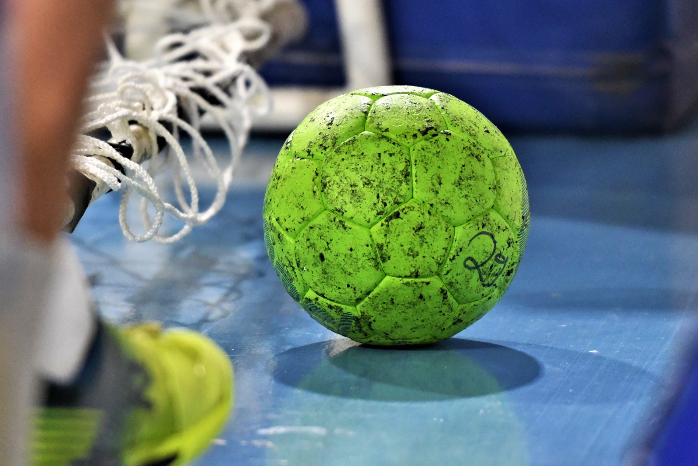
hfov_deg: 4.7
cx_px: 380
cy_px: 254
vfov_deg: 3.1
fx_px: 8534
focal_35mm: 440
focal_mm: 200
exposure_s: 1/800
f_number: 2.8
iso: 2800
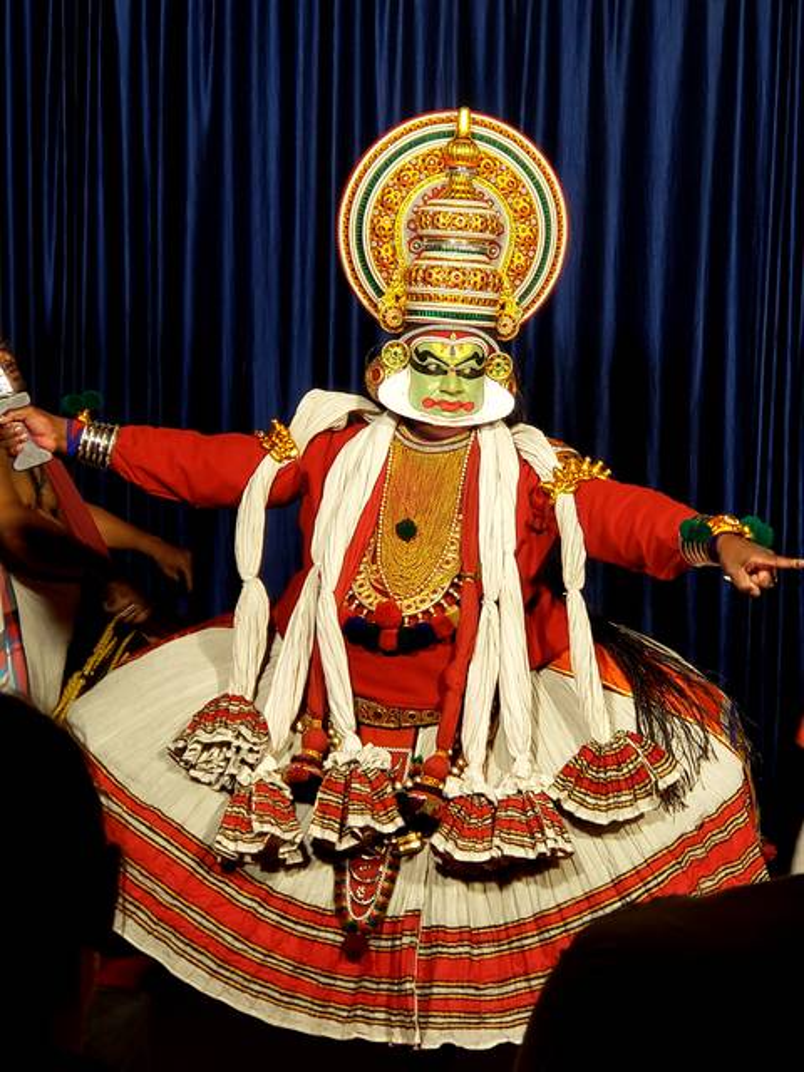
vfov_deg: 36.8
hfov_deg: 28.0
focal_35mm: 52
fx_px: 1610
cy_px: 536
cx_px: 402
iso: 80
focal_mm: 6
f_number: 2.4
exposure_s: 1/33
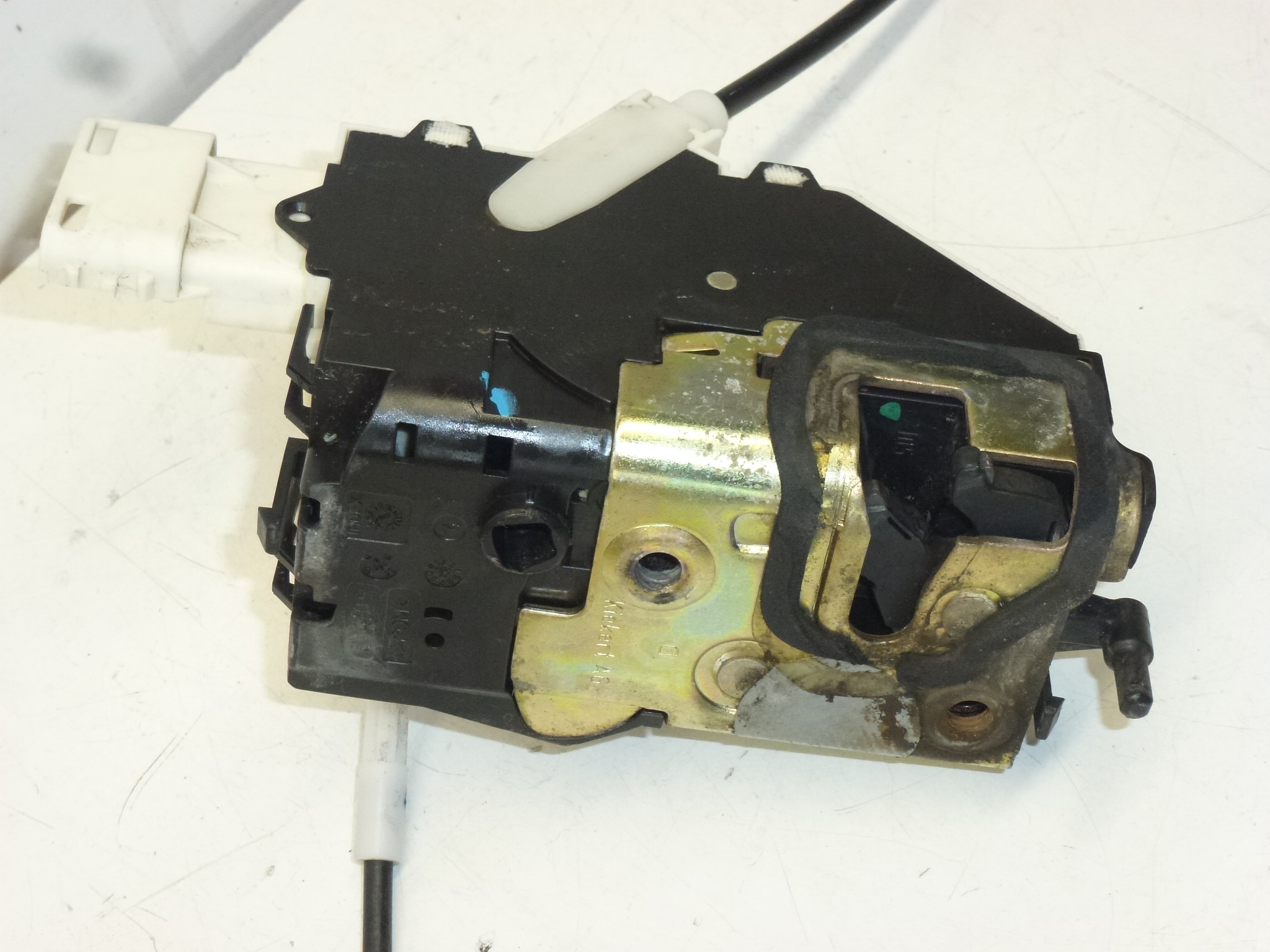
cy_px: 476
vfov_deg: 24.0
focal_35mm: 61
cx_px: 635
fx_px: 2238
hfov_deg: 31.7
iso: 400
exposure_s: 1/160
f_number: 4.5
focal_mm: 10.9
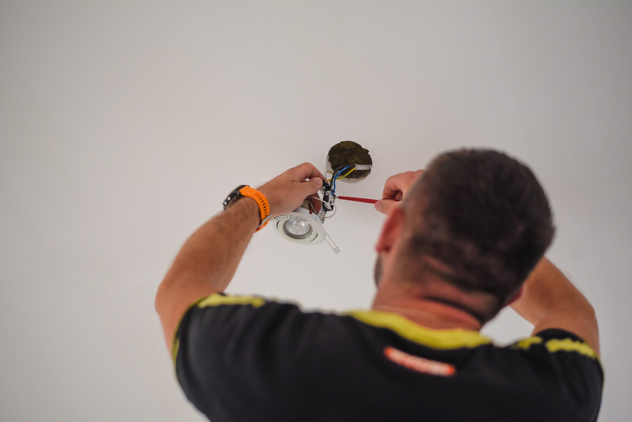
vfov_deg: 27.0
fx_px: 878
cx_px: 316
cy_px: 211
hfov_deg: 39.6
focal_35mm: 50
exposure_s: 1/640
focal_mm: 50
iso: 250
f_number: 1.8
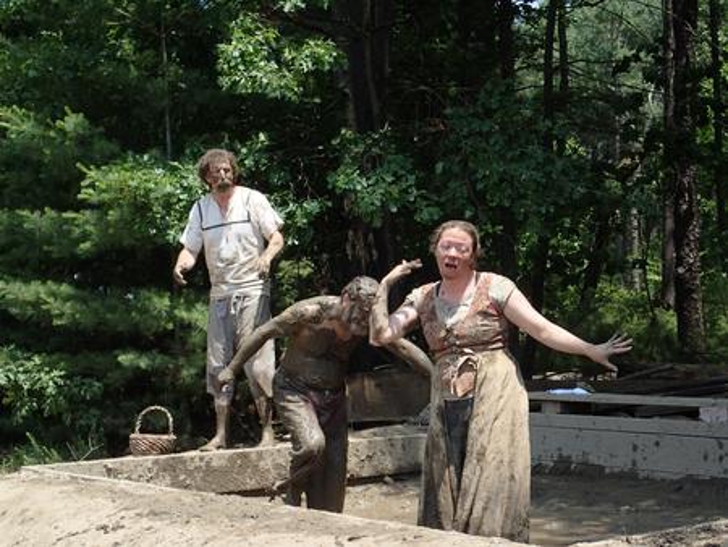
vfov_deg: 29.7
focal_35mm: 49
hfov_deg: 38.9
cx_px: 364
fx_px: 1031
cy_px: 274
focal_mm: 9
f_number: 4.5
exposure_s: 1/320
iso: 100
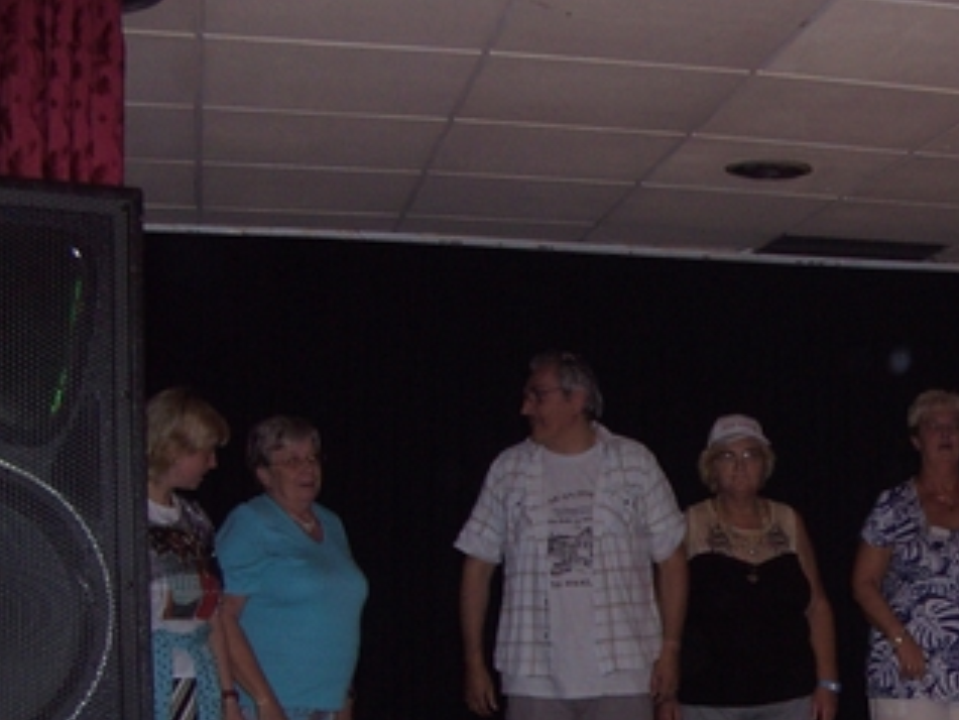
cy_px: 605
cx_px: 898
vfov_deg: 20.7
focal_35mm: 70
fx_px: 1940
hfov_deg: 26.6
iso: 100
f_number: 2.8
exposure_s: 1/50
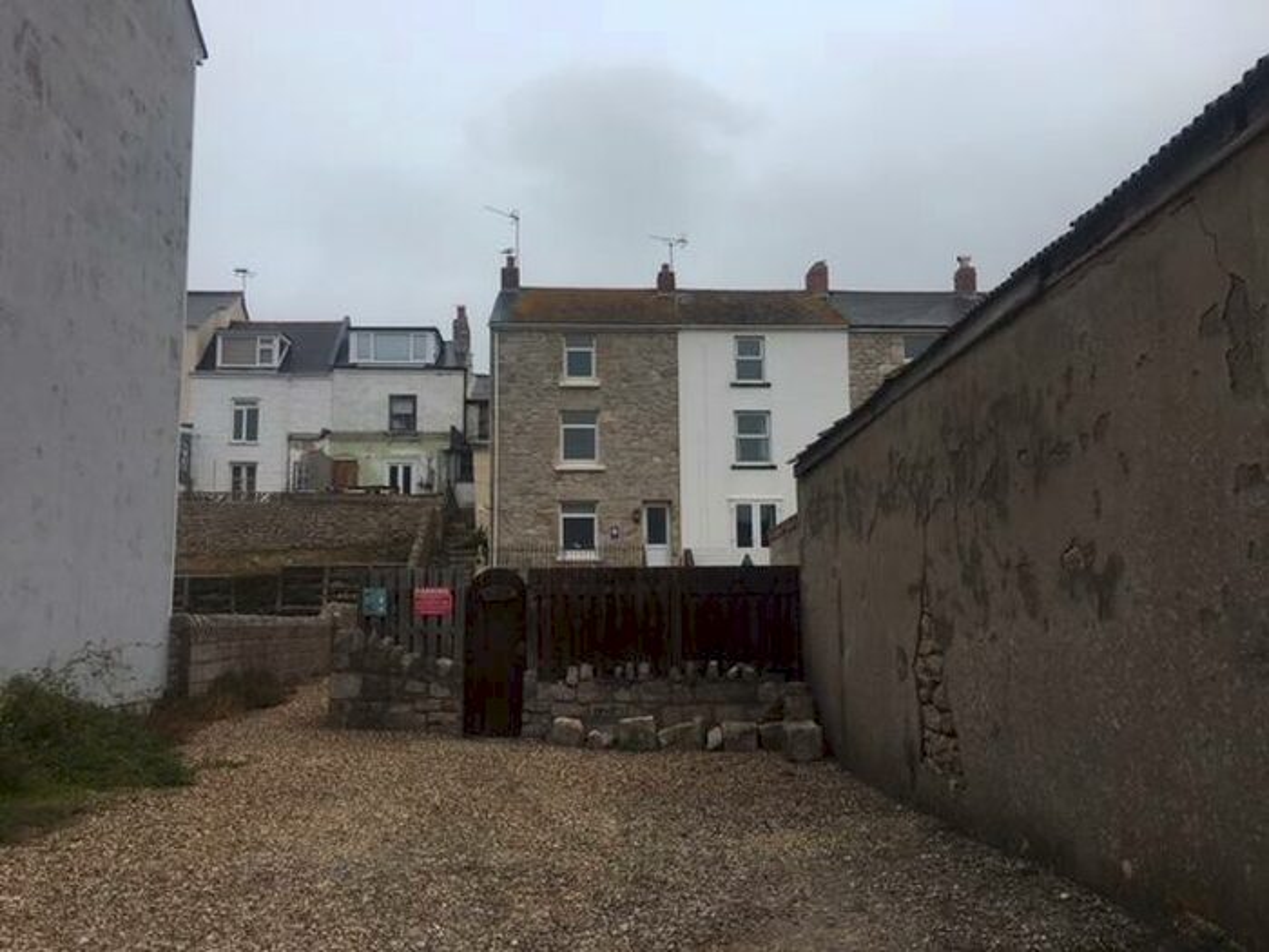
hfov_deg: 61.7
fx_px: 1063
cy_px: 476
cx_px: 634
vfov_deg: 48.2
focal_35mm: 29
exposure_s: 1/1972
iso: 25
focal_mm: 4.15
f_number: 2.2
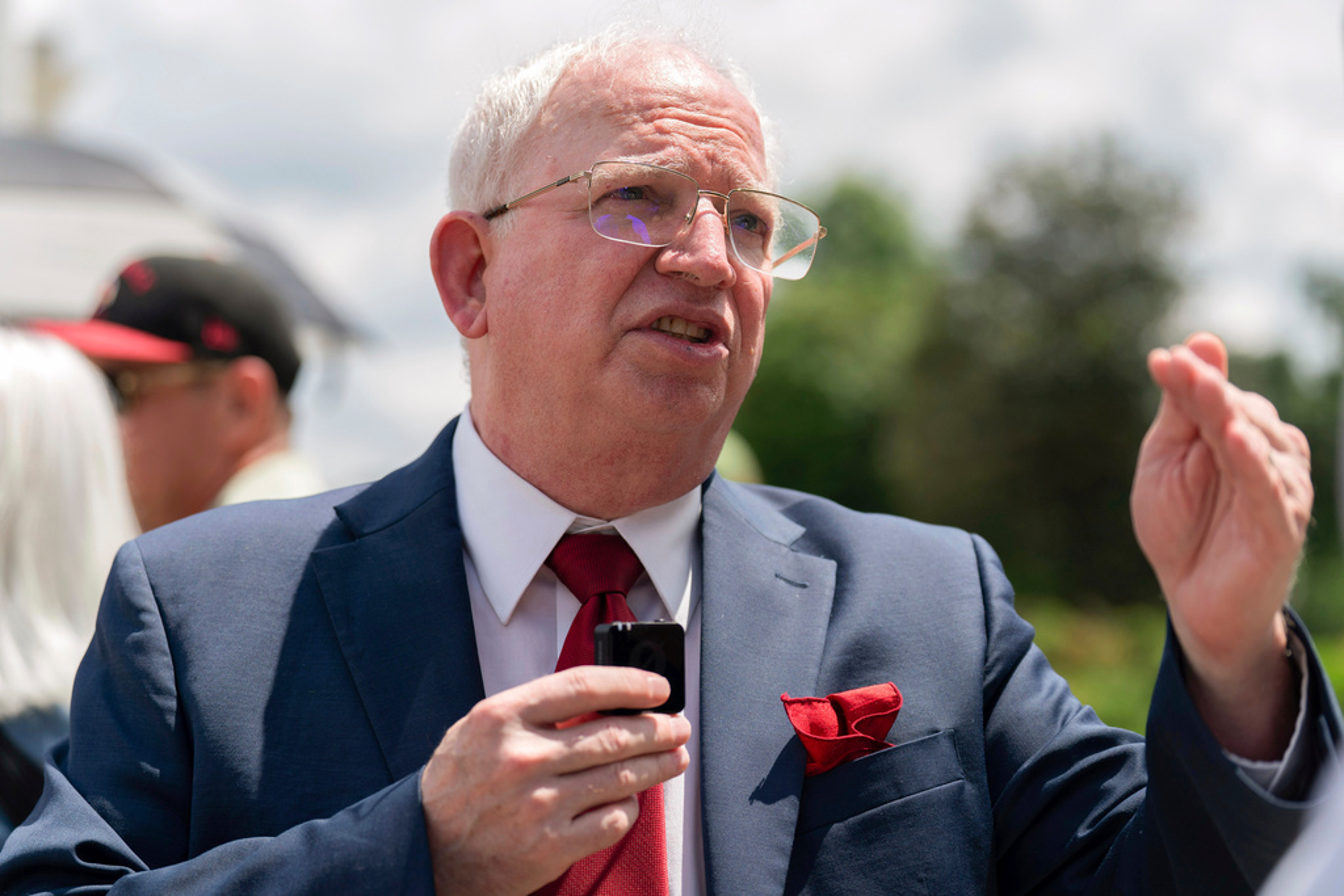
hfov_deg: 25.7
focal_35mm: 79
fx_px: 2950
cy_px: 448
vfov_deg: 17.3
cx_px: 672
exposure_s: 1/2000
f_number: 3.2
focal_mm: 79
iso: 100
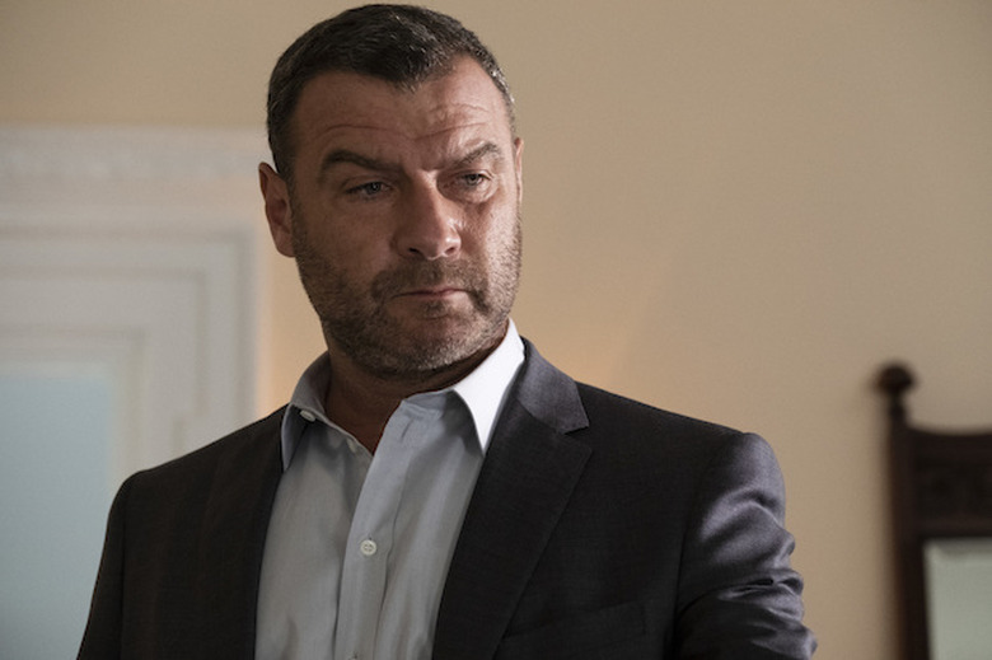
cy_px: 330
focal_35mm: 126
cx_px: 496
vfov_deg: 10.9
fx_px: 3470
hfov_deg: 16.3
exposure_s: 1/125
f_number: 4
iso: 4000
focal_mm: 83.8
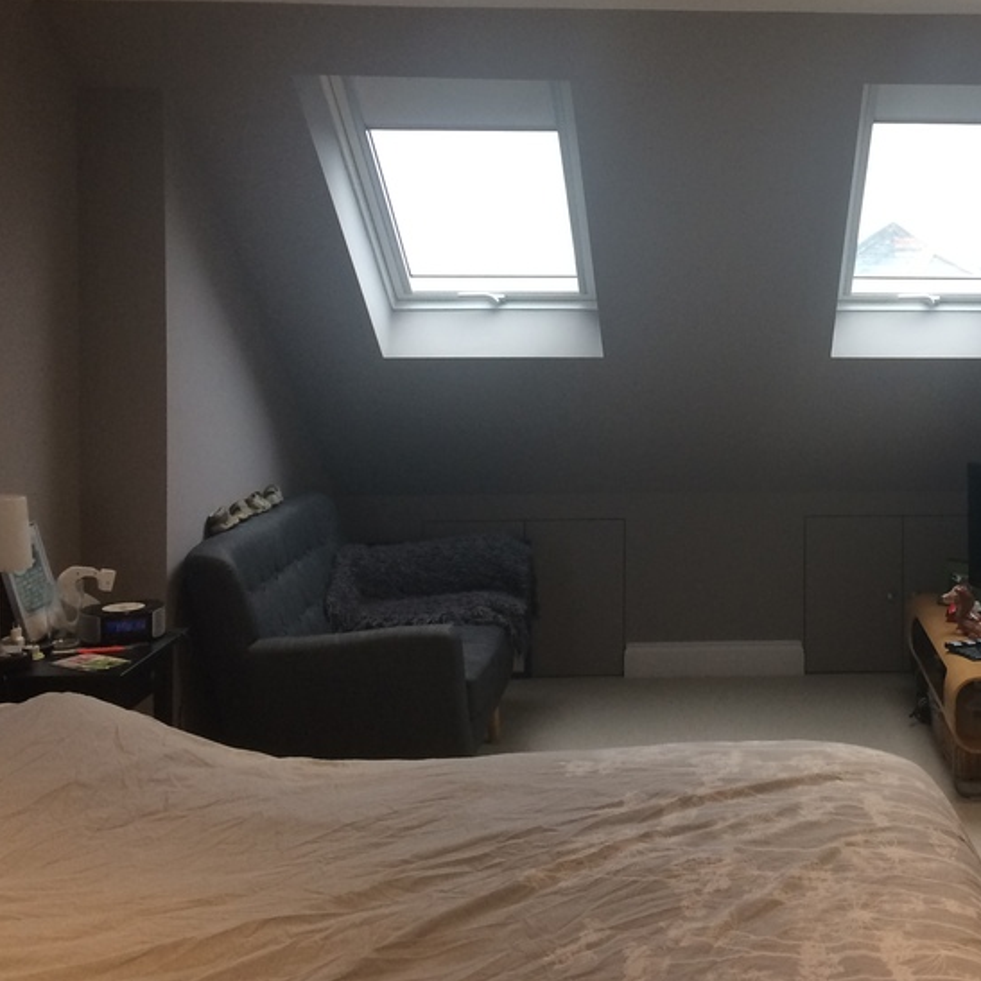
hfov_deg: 34.2
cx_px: 800
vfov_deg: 34.9
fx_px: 1539
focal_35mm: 48
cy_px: 305
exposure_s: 1/33
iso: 64
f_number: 2.2
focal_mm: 4.15
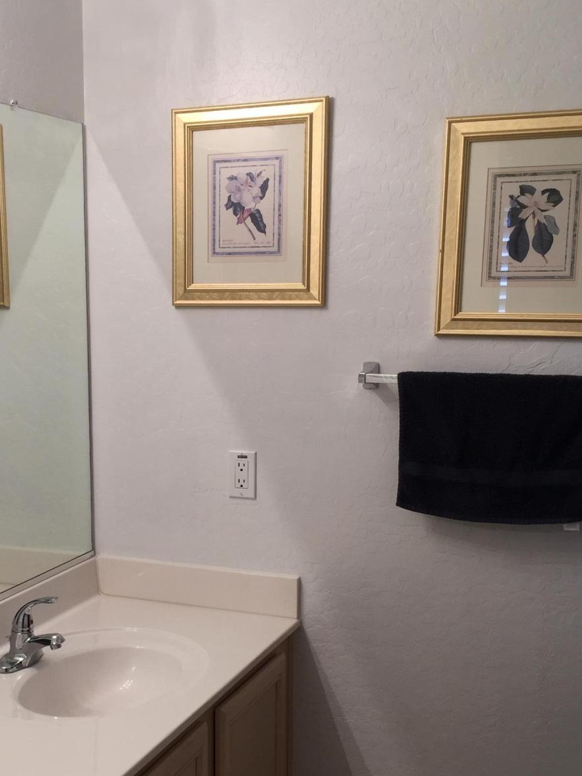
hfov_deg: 29.1
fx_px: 1098
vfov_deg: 38.7
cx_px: 131
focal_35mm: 49
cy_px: 483
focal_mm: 4.15
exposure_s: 1/40
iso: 32
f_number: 2.2
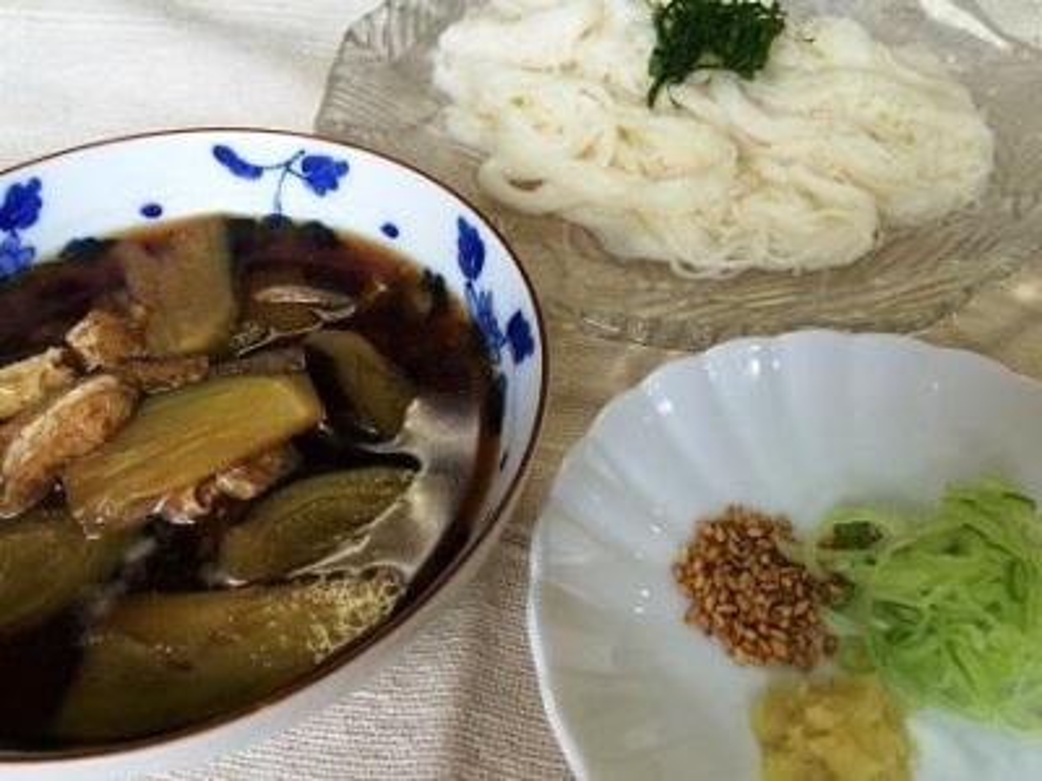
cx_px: 521
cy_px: 390
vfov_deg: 48.2
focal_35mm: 29
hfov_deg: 61.7
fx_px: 873
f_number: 2.2
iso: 50
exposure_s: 1/33
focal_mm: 4.15
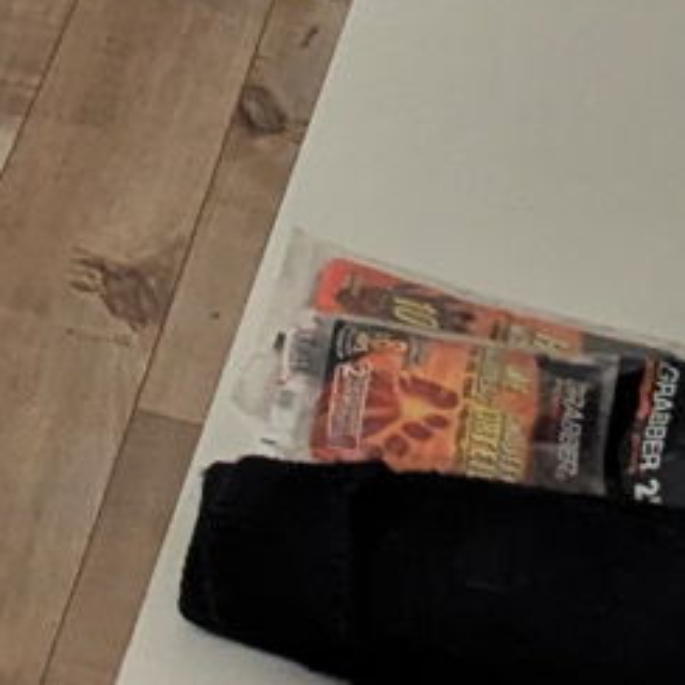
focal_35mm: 185
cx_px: -590
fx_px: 4142
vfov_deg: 8.0
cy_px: -1453
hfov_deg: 9.0
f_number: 1.85
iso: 778
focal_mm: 6.81
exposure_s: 1/24
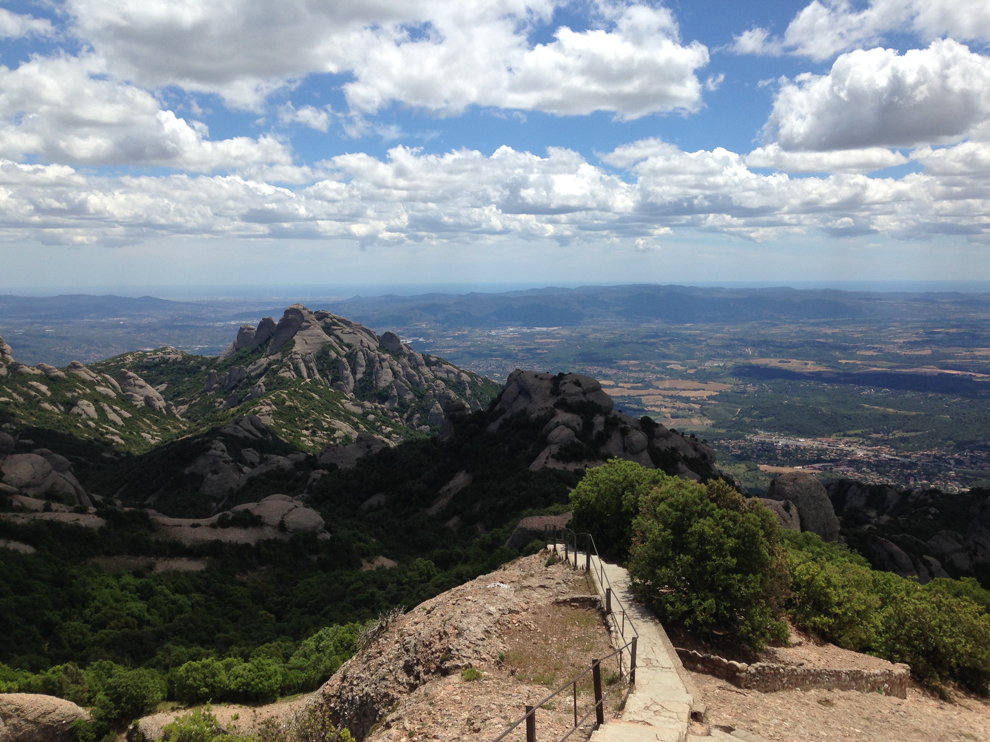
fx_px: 944
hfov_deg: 55.4
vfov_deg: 42.9
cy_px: 371
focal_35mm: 33
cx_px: 495
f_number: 2.4
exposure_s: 1/2358
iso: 50
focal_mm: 4.12
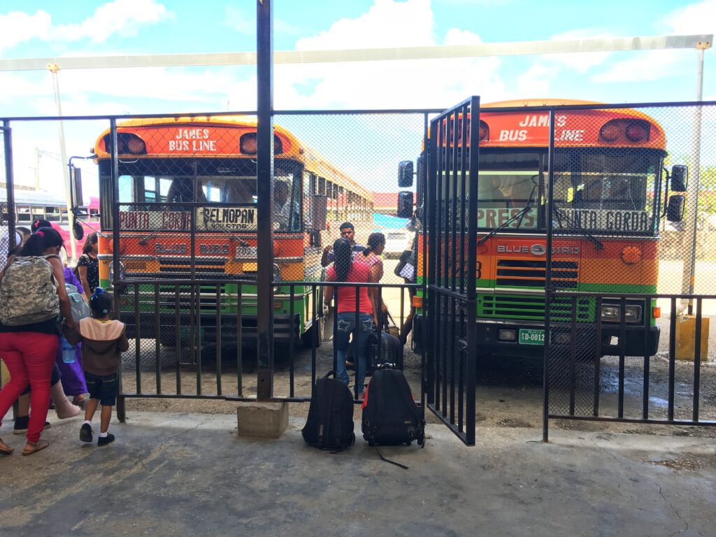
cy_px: 268
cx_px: 358
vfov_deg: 48.2
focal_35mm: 29
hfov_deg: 61.7
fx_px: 600
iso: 25
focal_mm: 4.15
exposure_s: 1/120
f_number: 2.2
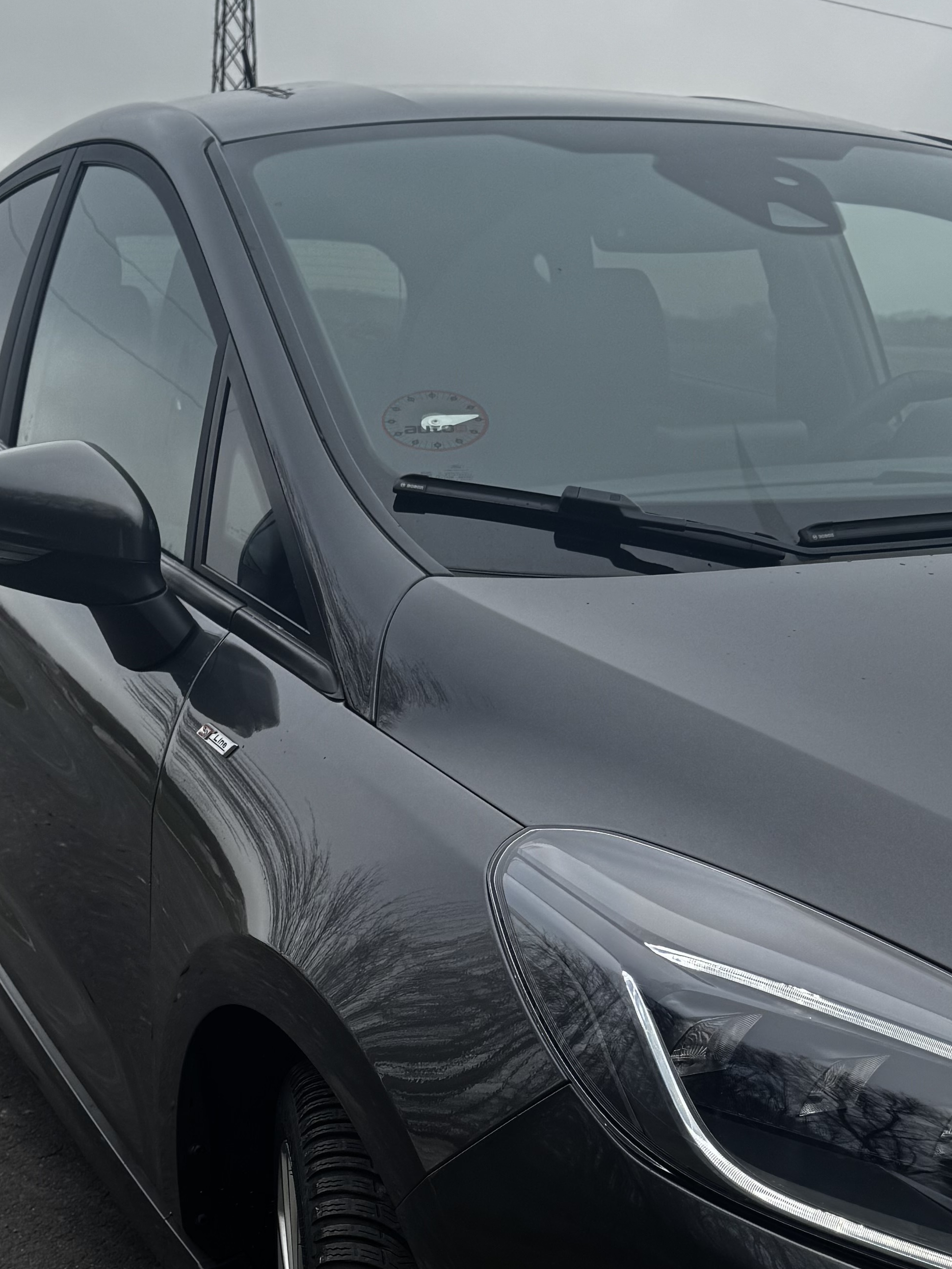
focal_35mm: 53
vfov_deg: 34.7
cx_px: 314
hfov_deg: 27.3
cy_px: 1064
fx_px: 1944
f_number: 1.78
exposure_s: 1/2174
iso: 80
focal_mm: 6.76
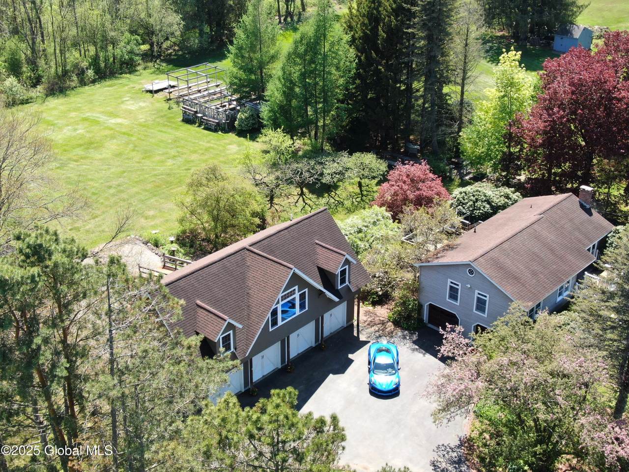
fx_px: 836
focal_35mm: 46
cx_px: 314
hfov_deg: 41.2
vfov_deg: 31.5
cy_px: 236
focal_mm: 8.23
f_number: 3.7
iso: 100
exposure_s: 1/240
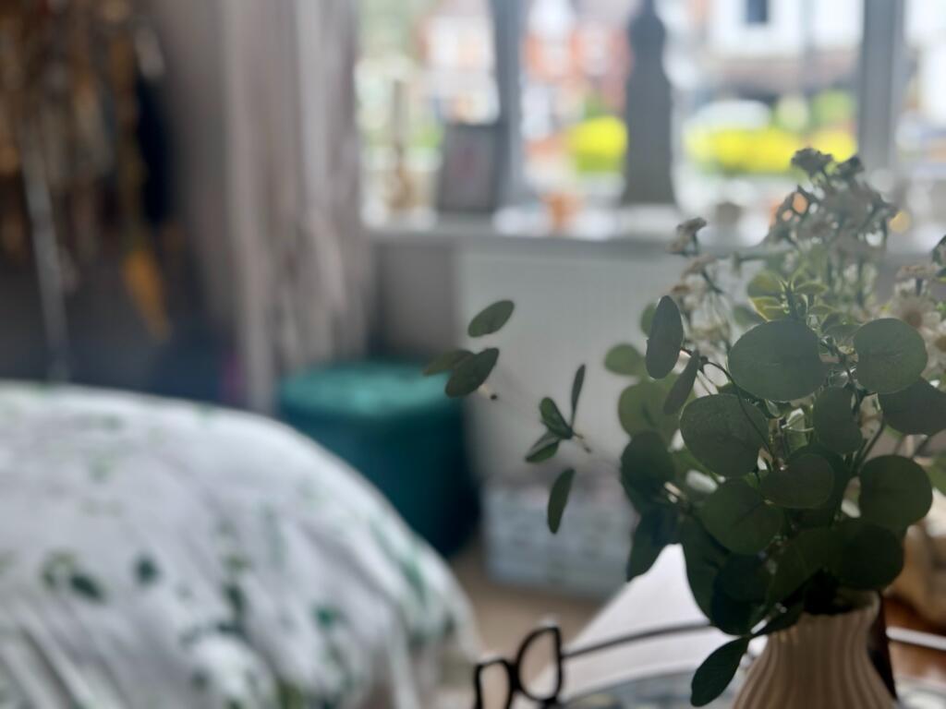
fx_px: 1312
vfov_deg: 30.3
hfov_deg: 39.7
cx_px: 473
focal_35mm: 48
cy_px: 354
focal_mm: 6.86
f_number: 1.78
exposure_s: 1/172
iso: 100
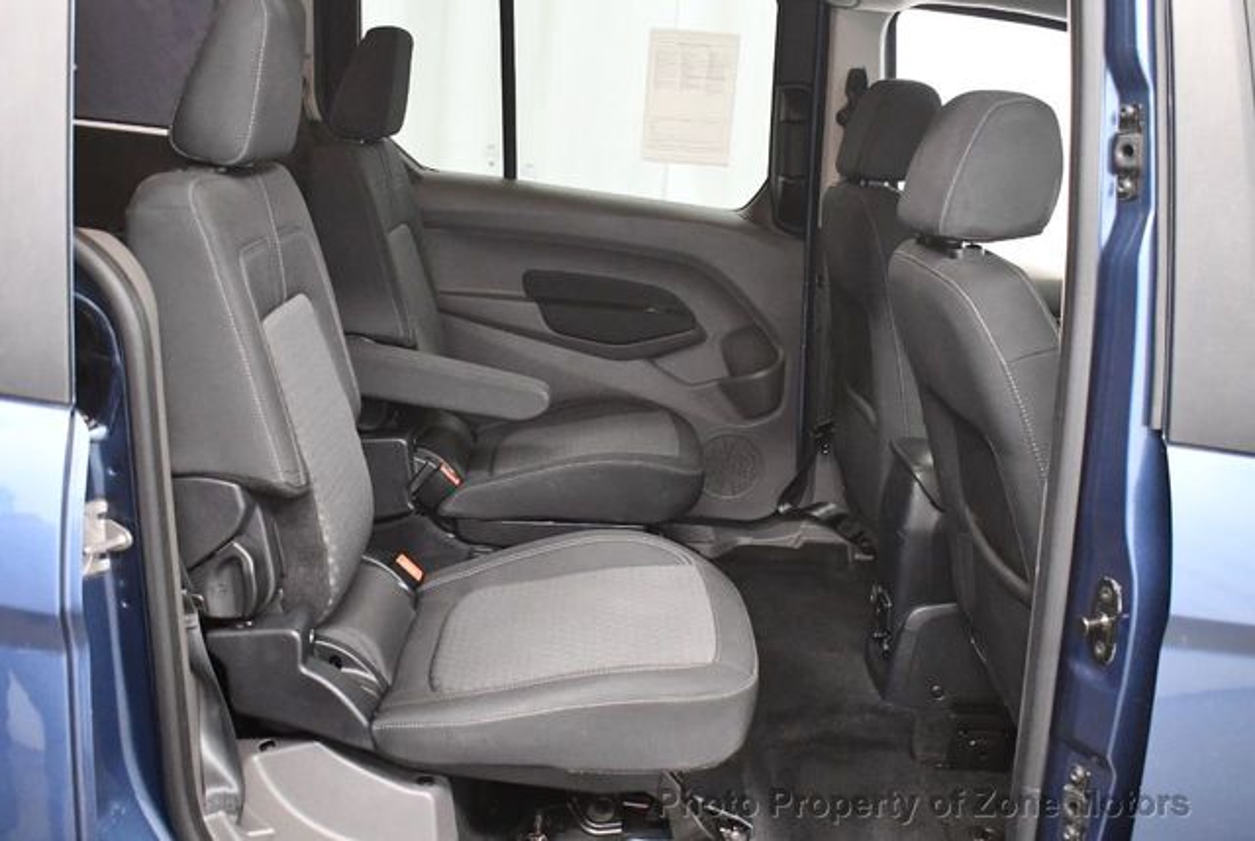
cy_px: 420
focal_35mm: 36
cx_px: 628
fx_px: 1257
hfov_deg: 53.1
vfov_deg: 37.0
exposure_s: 1/60
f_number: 3.5
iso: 4000
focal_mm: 18
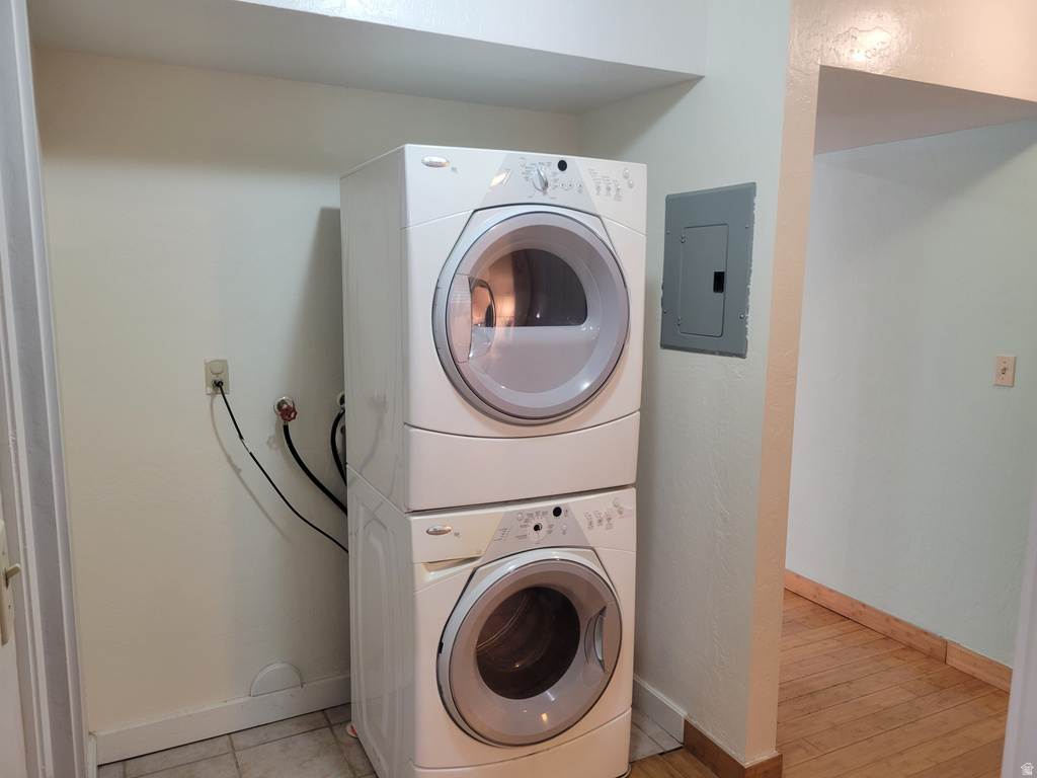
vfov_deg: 53.1
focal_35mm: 26
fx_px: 779
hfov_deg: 67.3
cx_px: 518
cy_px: 389
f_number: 1.8
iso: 160
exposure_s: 1/40
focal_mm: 5.4
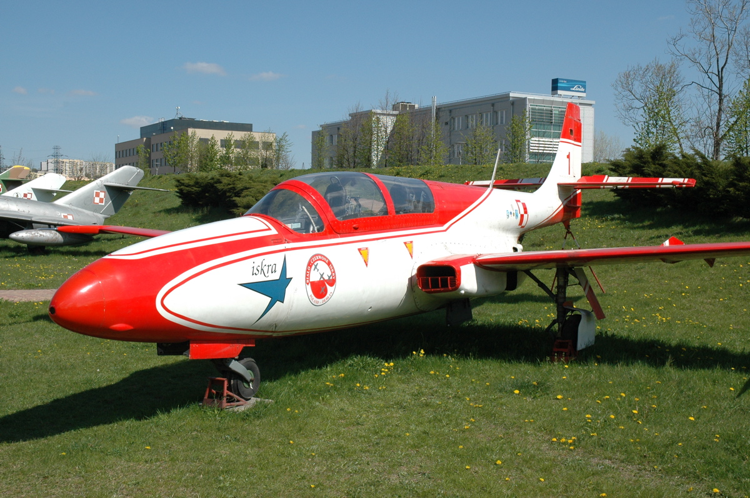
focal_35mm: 46
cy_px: 249
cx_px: 375
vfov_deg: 28.9
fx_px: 968
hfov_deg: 42.4
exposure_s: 1/400
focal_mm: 31
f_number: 10
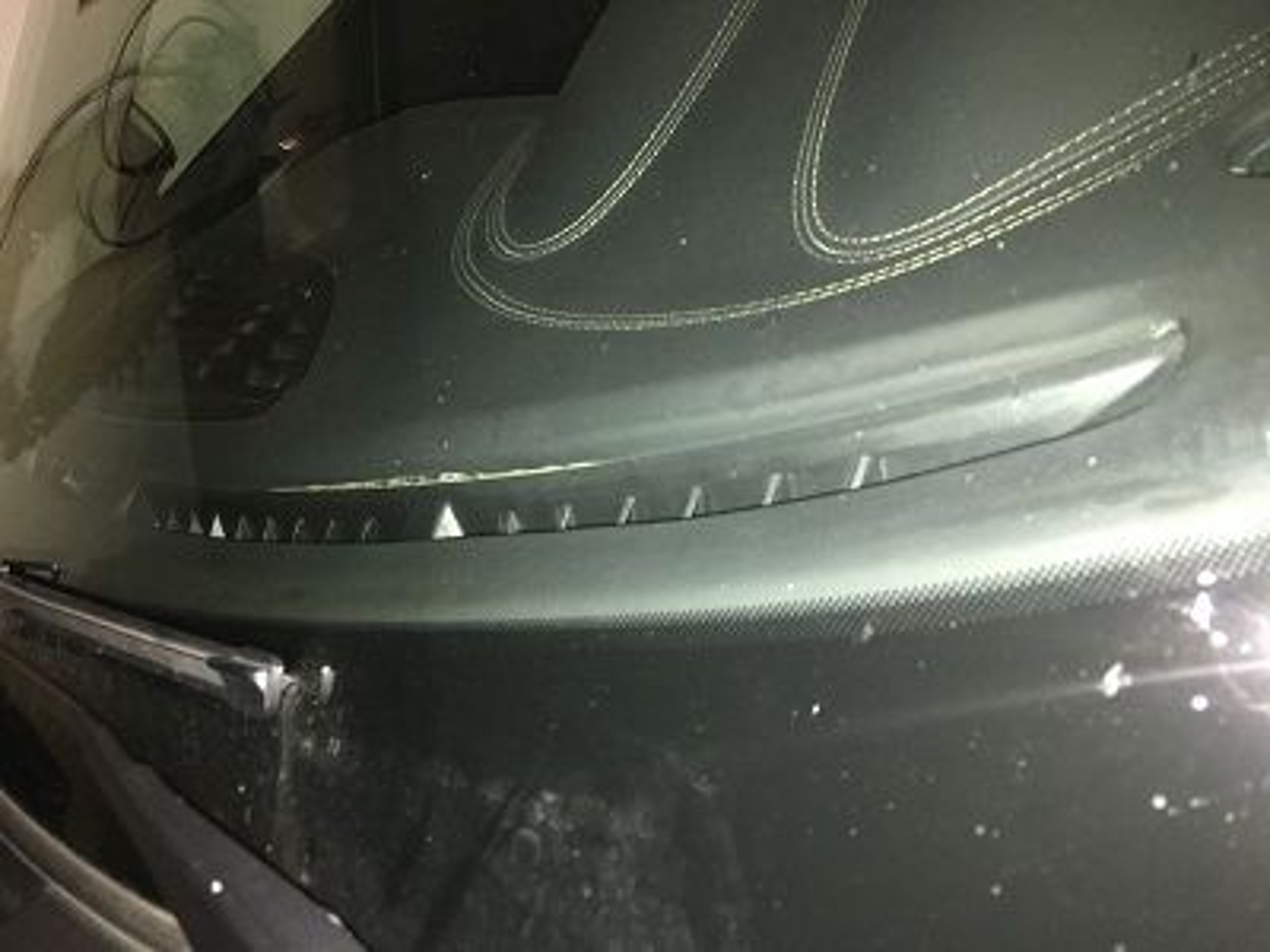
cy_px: 476
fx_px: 1064
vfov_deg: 48.2
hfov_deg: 61.7
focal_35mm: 29
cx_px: 635
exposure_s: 1/17
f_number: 2.2
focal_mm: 4.15
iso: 200
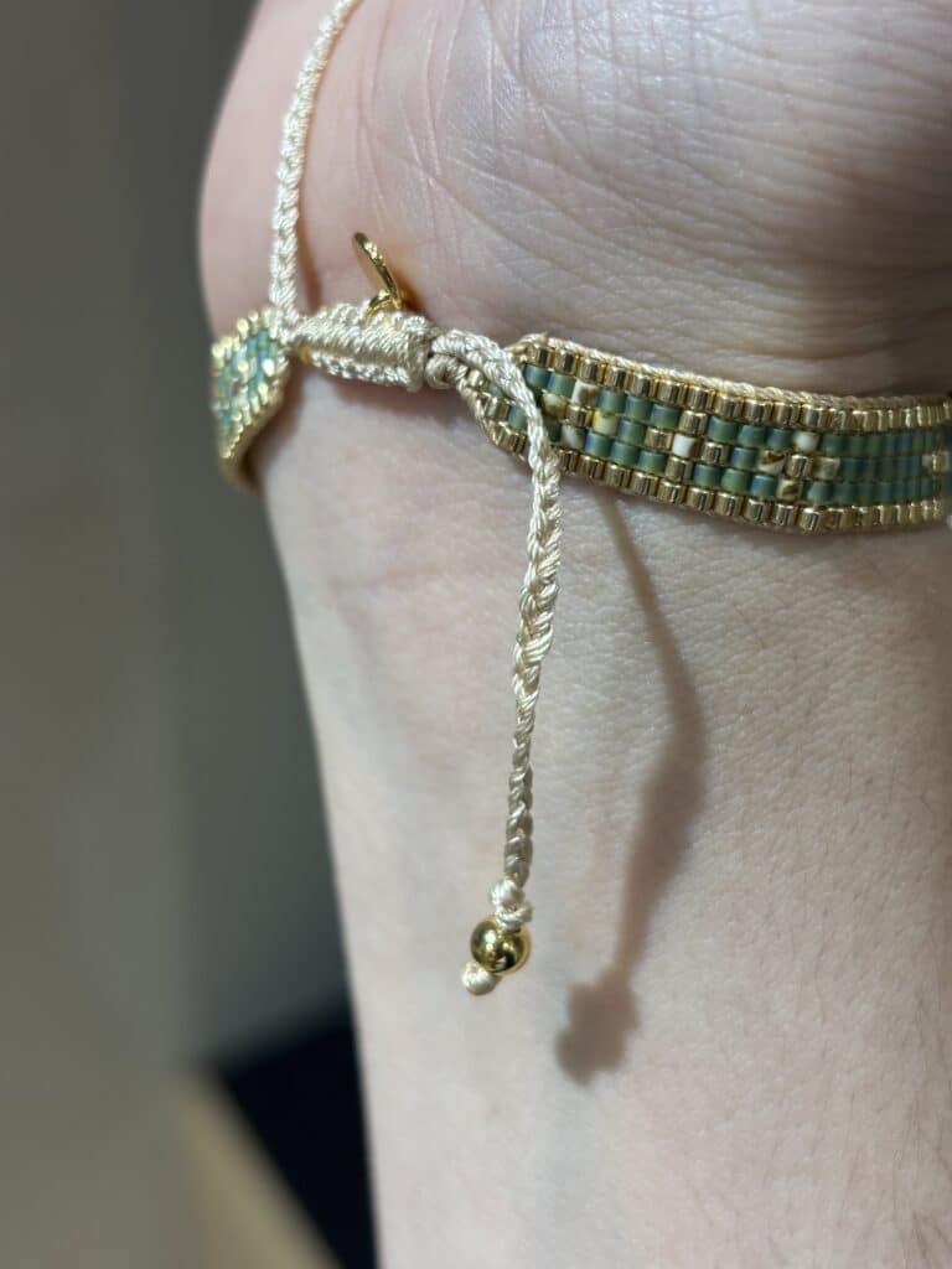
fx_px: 1907
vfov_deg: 36.8
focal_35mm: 52
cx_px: 476
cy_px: 634
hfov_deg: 28.0
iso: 50
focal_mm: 5.96
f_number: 1.6
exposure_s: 1/100
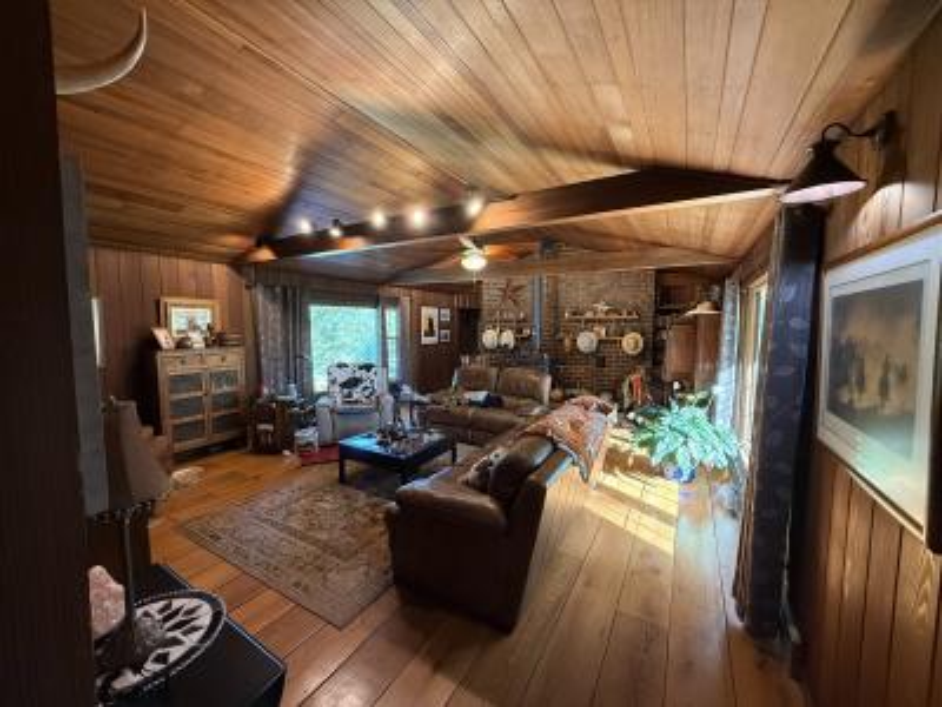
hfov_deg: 102.1
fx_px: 381
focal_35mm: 14
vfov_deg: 85.7
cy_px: 354
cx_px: 471
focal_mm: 2.22
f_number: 2.2
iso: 320
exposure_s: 1/60
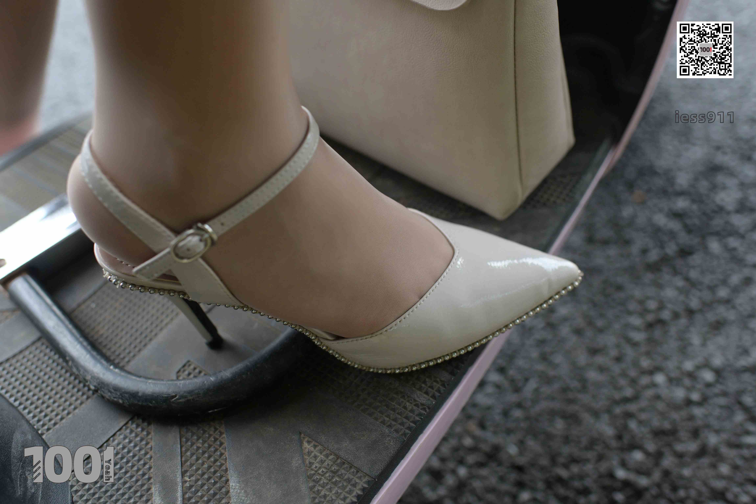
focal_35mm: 35
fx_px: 735
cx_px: 378
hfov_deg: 54.4
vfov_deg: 37.9
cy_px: 252
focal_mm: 35
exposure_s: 1/2000
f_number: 3.5
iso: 1250
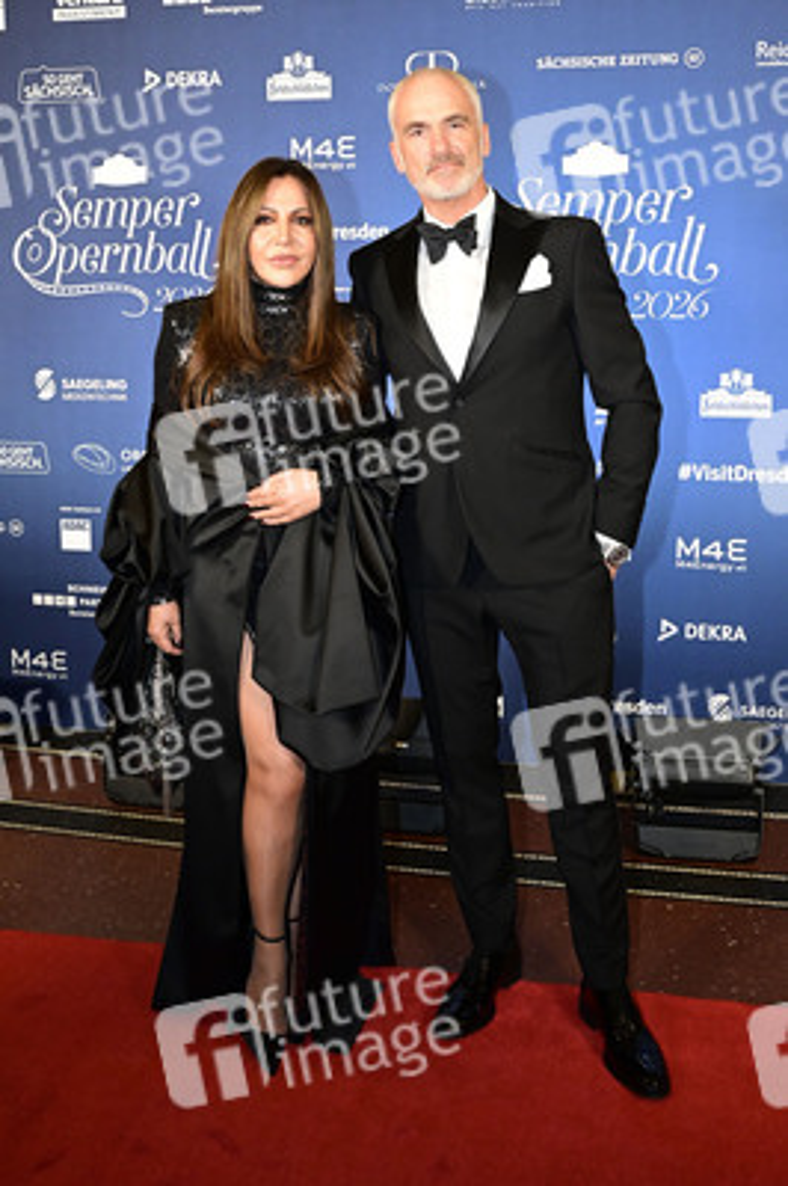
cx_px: 394
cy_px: 593
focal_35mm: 30
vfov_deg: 62.0
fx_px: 987
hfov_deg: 43.5
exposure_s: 1/200
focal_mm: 30
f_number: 5.6
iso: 4000
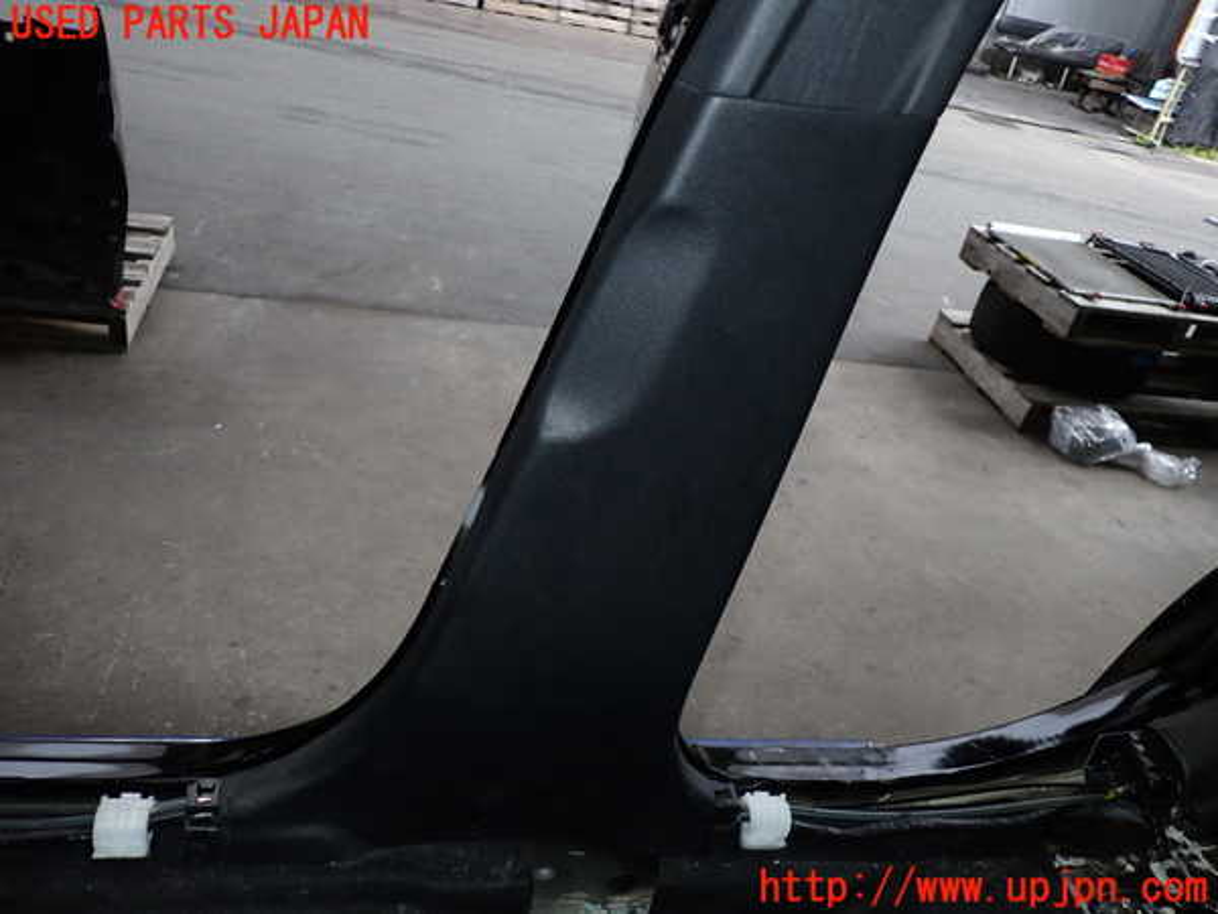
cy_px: 457
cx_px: 609
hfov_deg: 63.4
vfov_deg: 49.7
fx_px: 985
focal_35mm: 28
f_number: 6.3
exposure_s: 1/30
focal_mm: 5.05
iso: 200
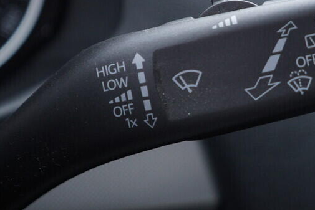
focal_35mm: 73
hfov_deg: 27.5
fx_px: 639
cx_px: 218
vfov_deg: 18.6
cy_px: 76
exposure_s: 1/40
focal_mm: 24
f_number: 2.8
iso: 200
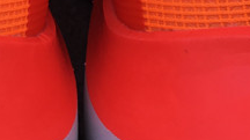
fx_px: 934
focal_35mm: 141
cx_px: 73
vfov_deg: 8.5
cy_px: -19
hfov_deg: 15.2
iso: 25
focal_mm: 3.3
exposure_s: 1/399
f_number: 2.4
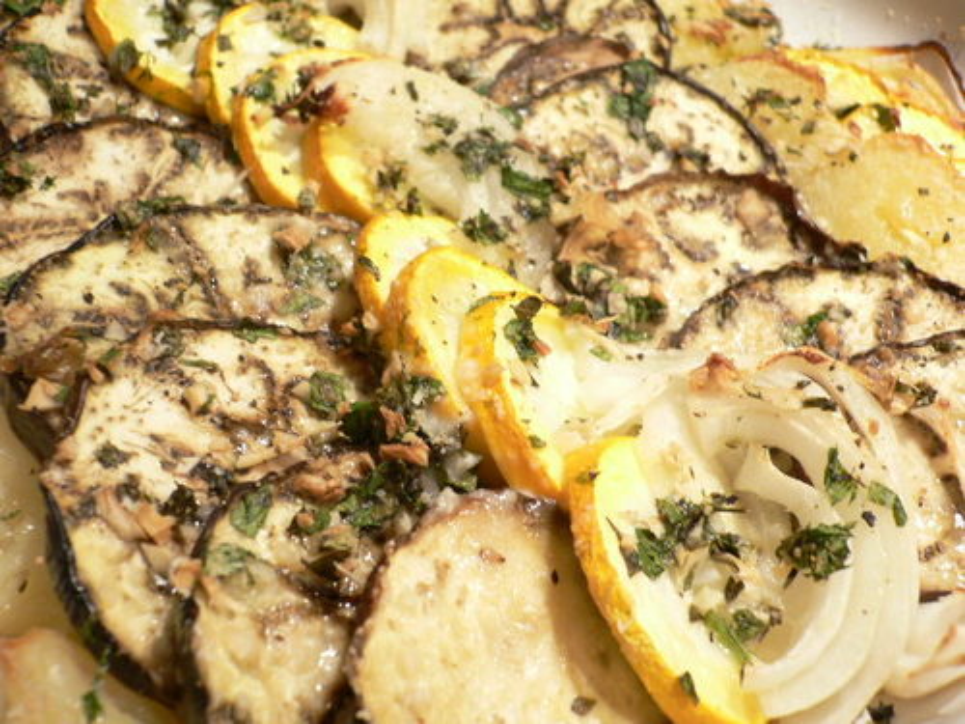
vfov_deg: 40.7
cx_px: 482
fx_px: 976
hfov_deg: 52.6
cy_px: 362
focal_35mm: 35
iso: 100
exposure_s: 1/8
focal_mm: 5.8
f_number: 2.8
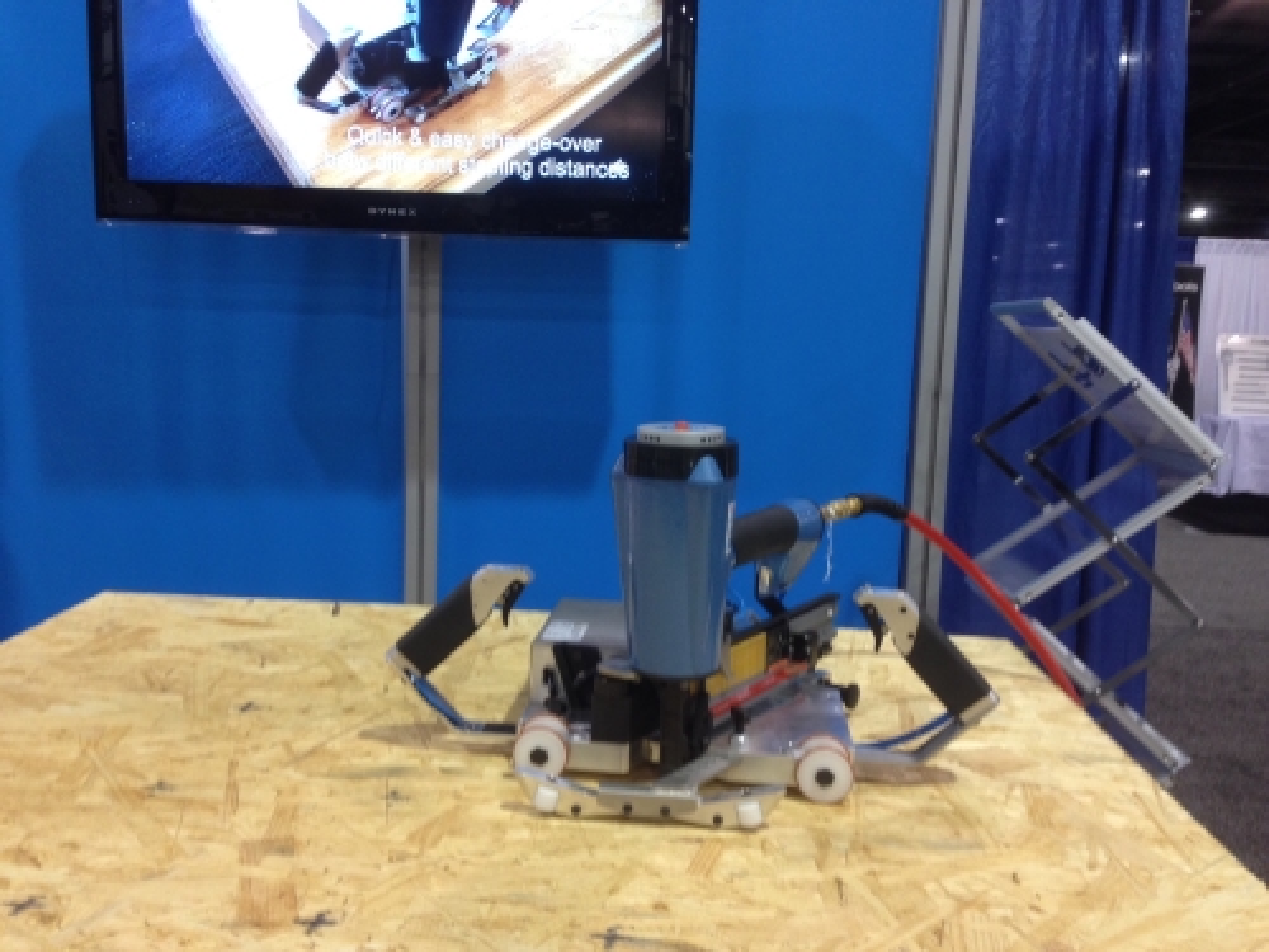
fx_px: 1210
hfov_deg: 55.4
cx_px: 634
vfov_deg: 42.9
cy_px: 476
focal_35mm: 33
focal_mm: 4.12
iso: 100
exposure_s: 1/20
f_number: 2.4
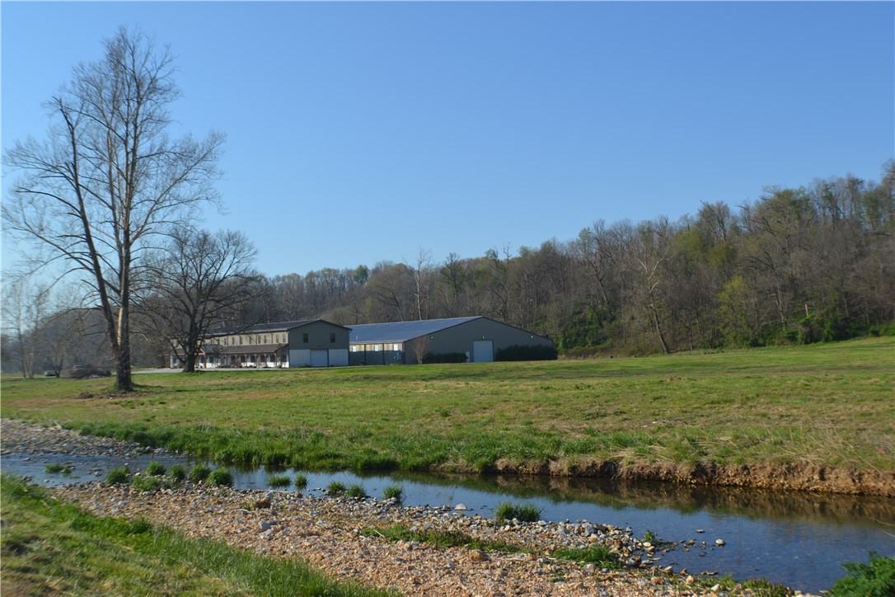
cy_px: 298
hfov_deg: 41.1
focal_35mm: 48
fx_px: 1193
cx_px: 448
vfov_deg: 28.1
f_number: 8
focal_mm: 32
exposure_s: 1/250
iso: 100
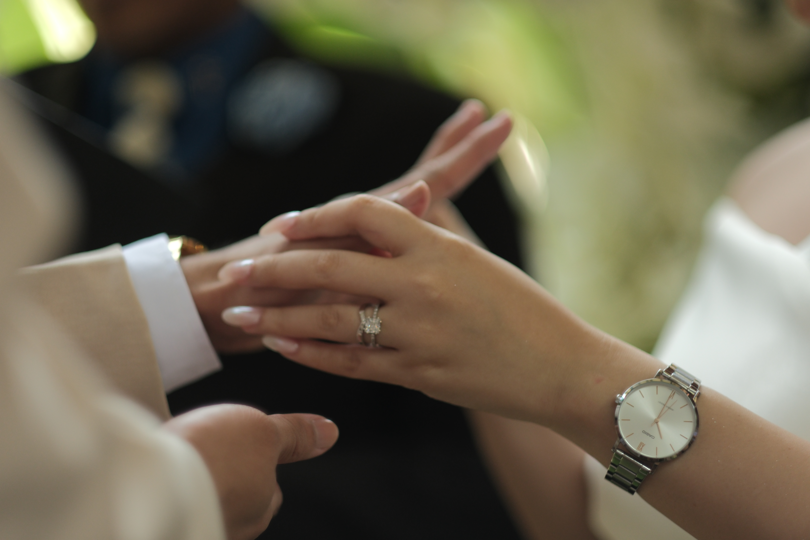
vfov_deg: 16.3
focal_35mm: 84
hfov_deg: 24.2
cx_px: 405
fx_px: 1890
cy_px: 270
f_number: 1.2
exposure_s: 1/1250
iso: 800
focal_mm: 56
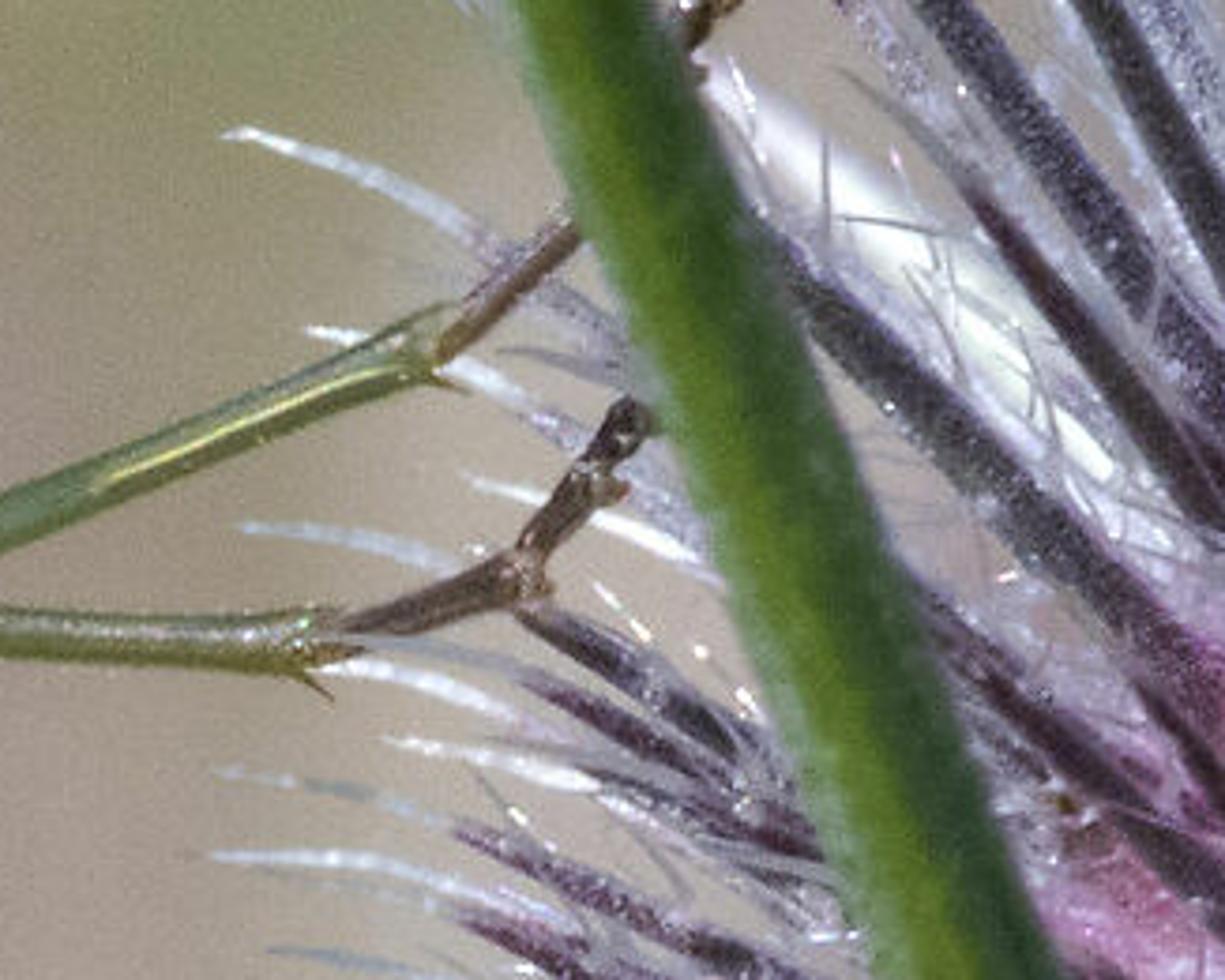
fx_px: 78915
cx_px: -357
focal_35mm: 2176
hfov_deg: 0.9
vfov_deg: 0.7
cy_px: 1915
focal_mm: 210
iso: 1000
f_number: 22
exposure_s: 1/200
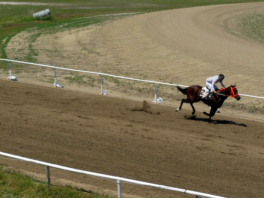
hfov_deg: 13.8
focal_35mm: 143
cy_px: 99
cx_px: 132
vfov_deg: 10.4
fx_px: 1091
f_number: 5.8
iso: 125
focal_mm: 25.5
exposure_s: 1/1000
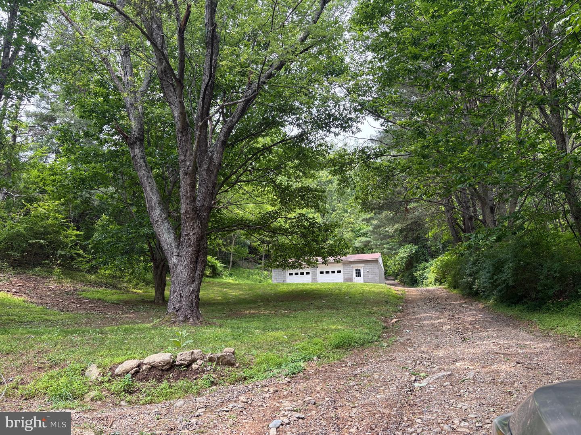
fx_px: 436
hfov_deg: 67.3
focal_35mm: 26
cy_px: 218
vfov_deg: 53.1
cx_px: 290
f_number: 1.6
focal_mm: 5.96
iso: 64
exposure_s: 1/456
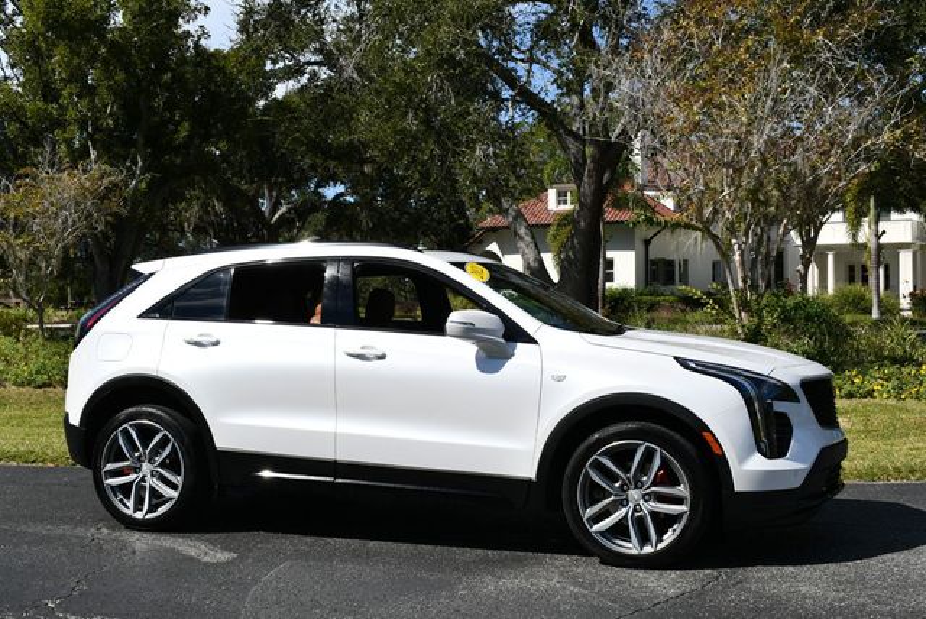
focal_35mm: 46
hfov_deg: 42.7
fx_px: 1184
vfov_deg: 29.3
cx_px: 463
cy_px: 310
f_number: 9
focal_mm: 23
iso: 100
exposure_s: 1/400
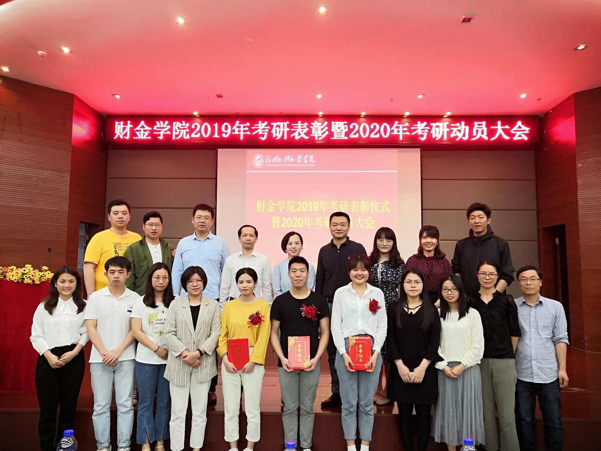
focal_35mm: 27
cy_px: 226
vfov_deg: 51.4
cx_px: 300
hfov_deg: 65.3
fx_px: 469
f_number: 1.8
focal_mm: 3.95
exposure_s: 1/33.3
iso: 250
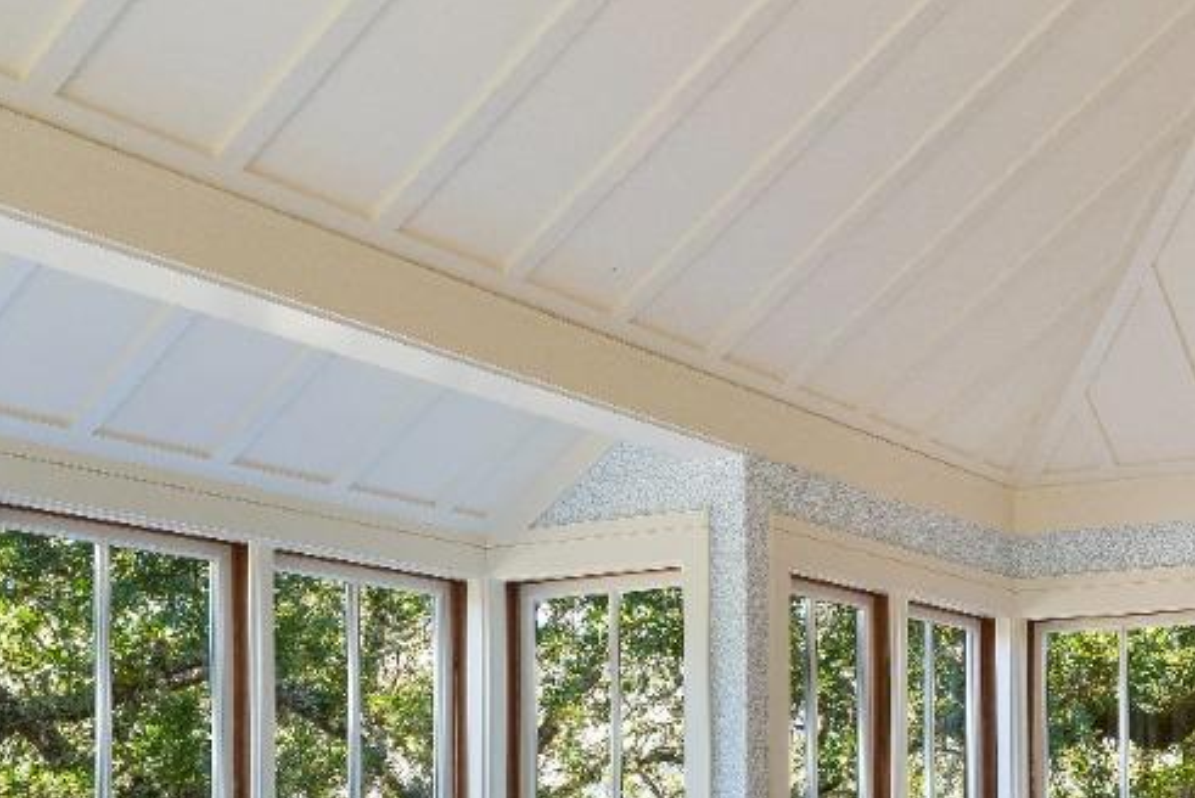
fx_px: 1926
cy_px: 822
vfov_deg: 22.4
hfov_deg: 33.5
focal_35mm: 58
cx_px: 959
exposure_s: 1/4
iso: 100
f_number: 11
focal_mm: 19
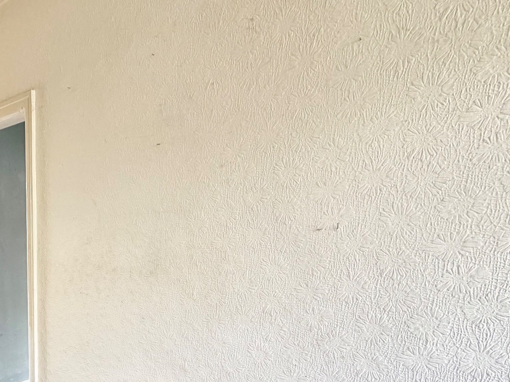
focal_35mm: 27
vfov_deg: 46.5
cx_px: 38
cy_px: 341
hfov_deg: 55.3
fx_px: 398
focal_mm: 2.22
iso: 125
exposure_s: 1/121
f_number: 2.2
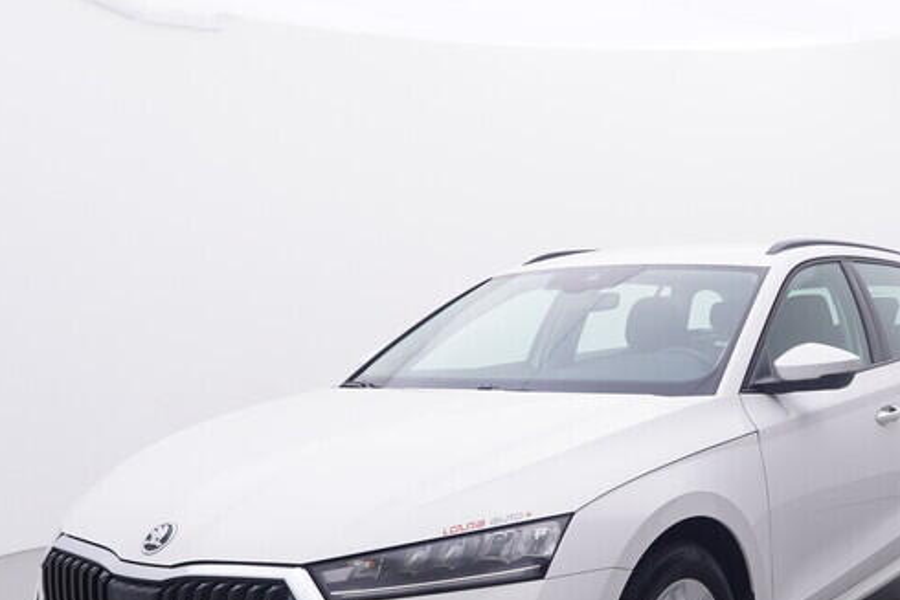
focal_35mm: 47
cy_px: 448
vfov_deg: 28.2
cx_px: 698
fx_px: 1176
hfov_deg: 40.4
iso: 200
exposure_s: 1/80
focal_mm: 15
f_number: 5
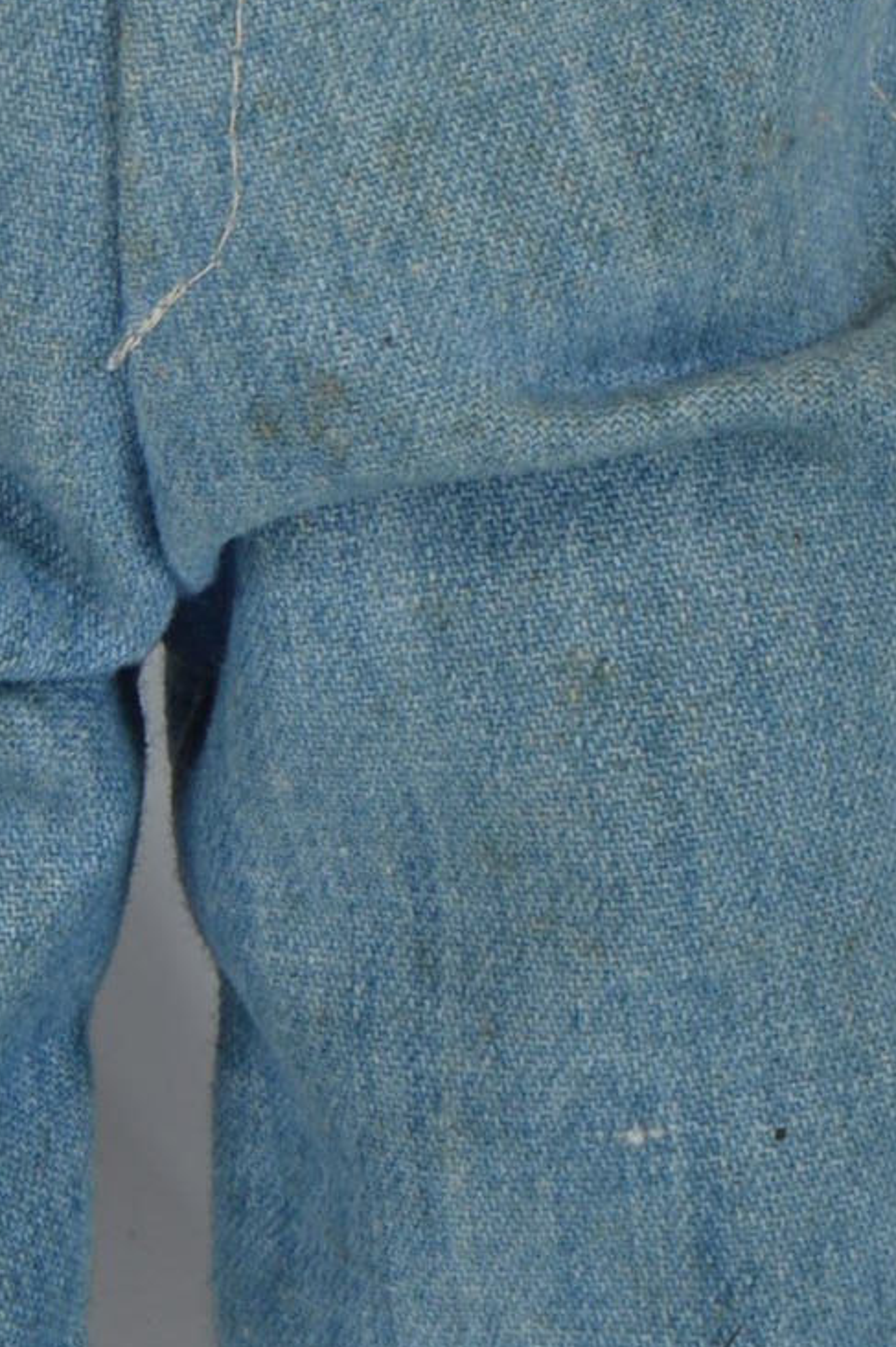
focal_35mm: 339
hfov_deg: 4.0
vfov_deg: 6.0
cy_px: -438
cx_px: 280
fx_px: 12675
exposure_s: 1/160
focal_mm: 55
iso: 100
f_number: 9
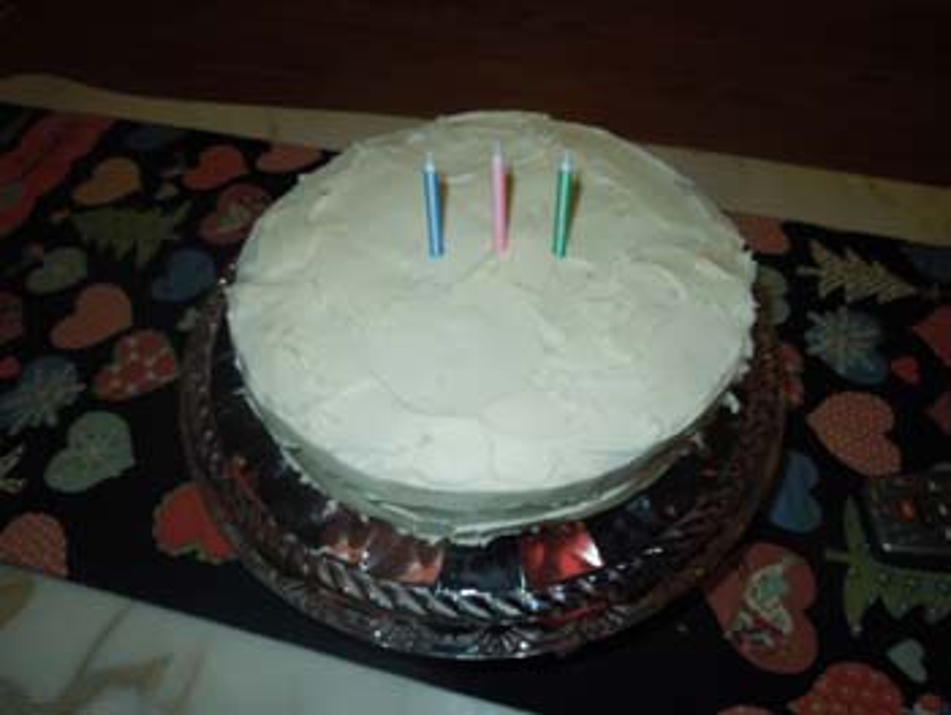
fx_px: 687
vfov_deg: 54.9
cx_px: 476
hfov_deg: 69.4
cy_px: 358
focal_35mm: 25
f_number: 3.3
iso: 100
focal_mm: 4.5
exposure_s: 1/30
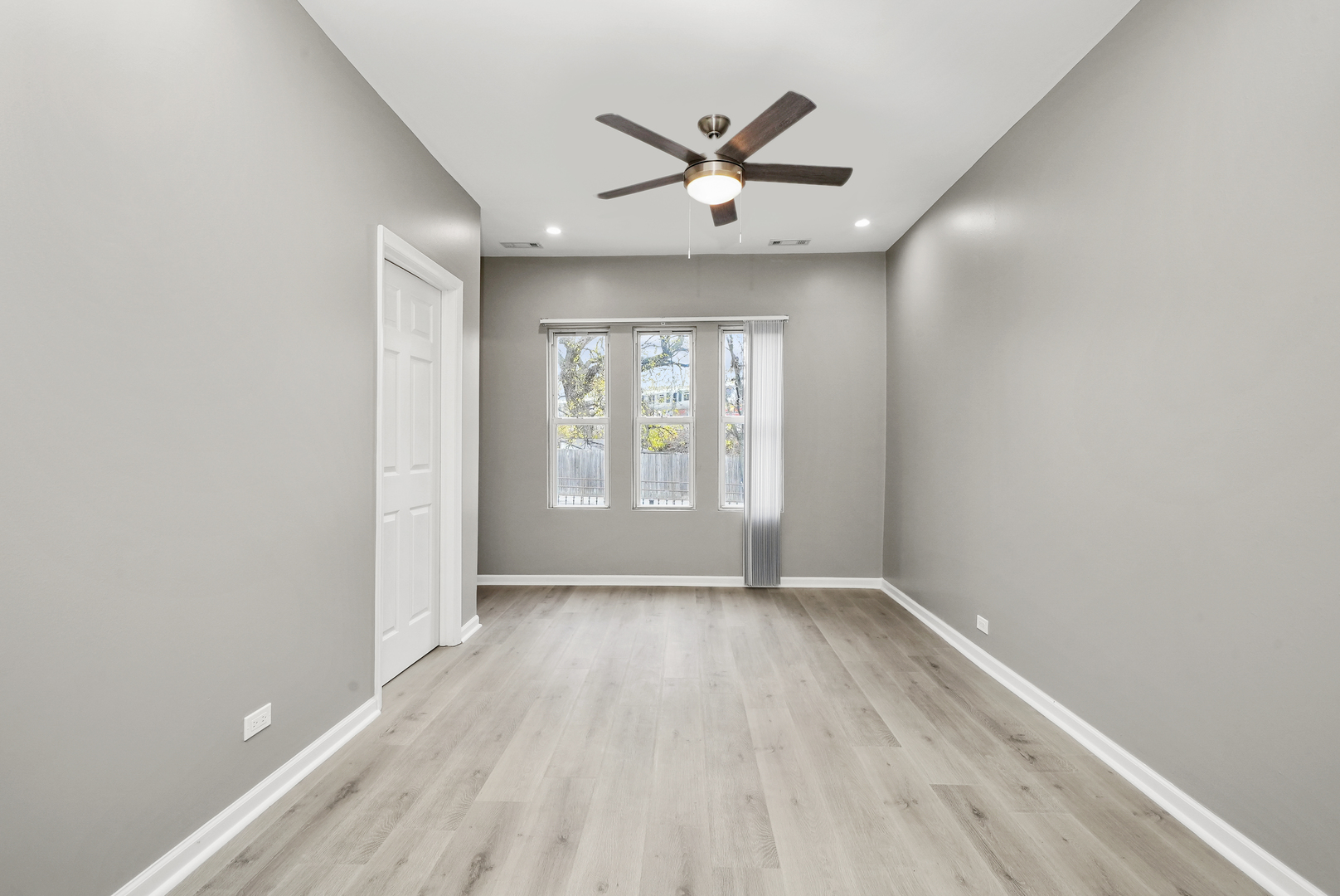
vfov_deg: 73.8
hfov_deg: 96.7
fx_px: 596
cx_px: 670
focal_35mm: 16
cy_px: 448
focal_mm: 16
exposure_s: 1/25
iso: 2000
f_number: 11
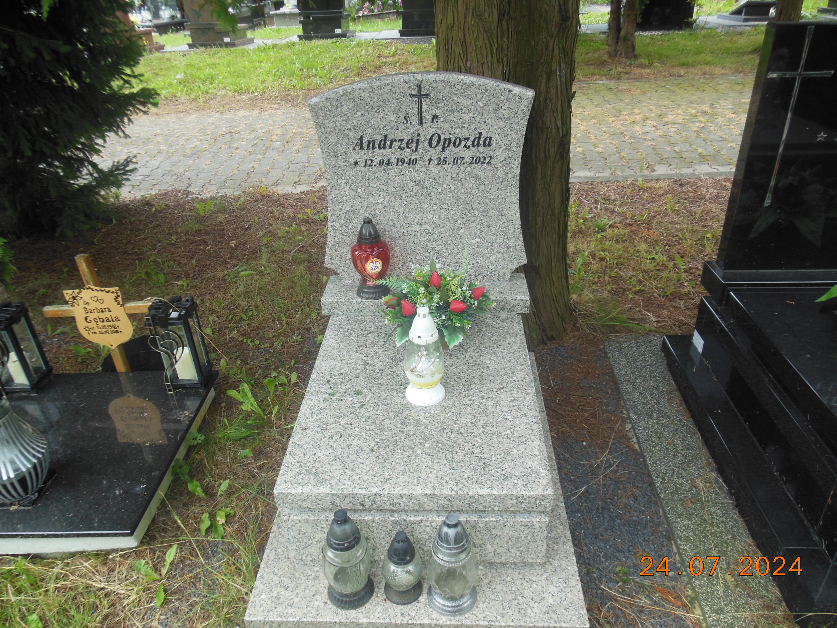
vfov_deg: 54.9
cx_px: 418
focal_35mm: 25
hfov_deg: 69.4
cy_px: 314
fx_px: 604
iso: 125
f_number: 3.2
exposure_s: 1/125
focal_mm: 4.5
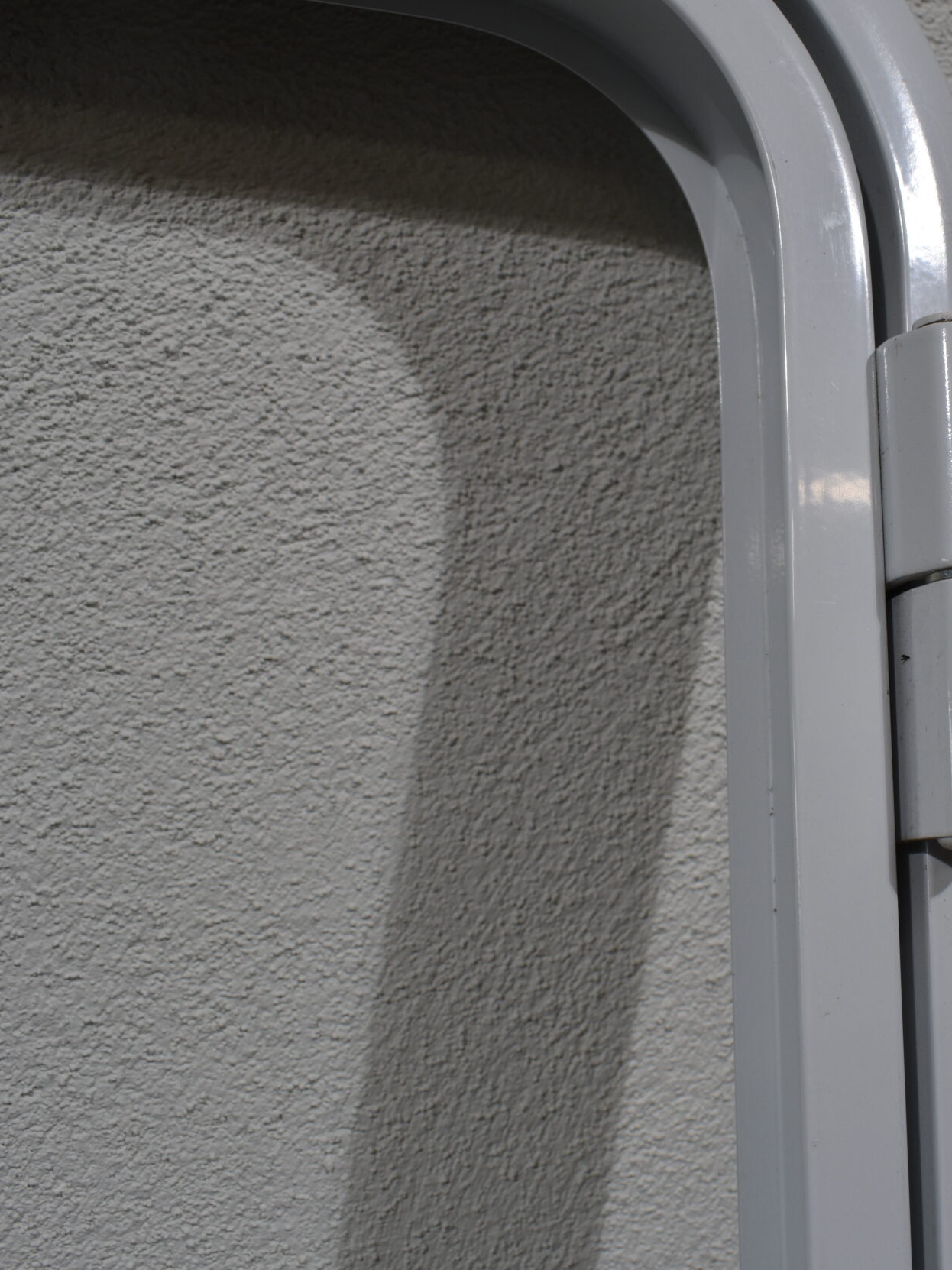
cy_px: 628
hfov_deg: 34.0
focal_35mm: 40
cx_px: 860
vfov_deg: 46.8
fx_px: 1467
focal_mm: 18
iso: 180
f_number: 8
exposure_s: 1/60
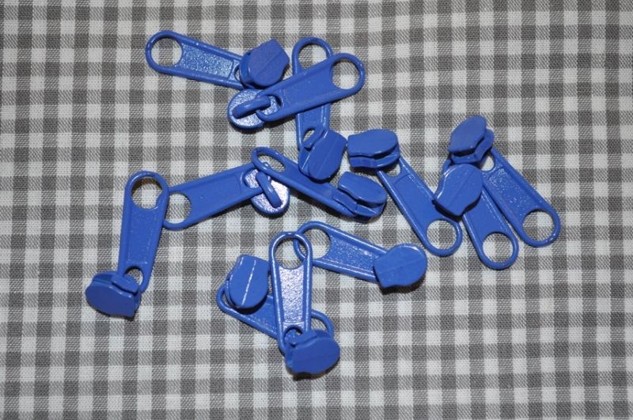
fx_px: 1159
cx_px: 316
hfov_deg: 30.6
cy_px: 210
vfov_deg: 20.6
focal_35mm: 66
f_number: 5.3
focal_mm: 44
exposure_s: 1/60
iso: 200
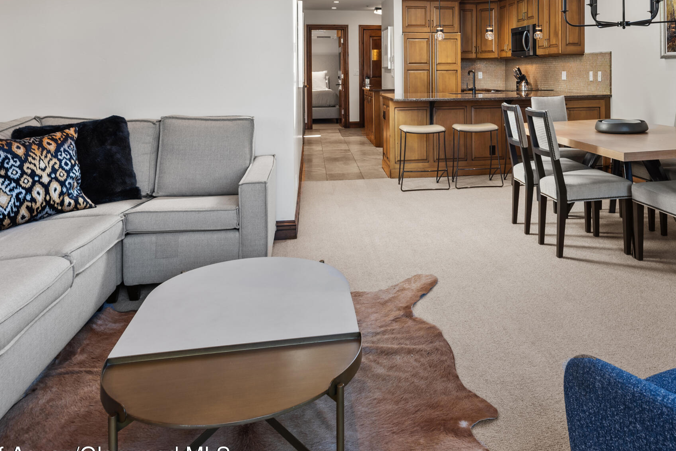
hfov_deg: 61.2
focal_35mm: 30
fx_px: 563
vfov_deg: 41.8
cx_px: 416
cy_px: 93
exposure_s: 1/2
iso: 100
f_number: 7.1
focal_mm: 17
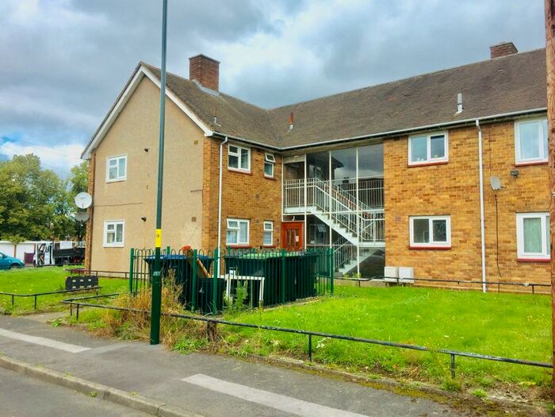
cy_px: 208
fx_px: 465
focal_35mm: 29
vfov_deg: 48.2
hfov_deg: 61.7
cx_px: 278
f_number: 2.2
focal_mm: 4.15
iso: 32
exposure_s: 1/1236
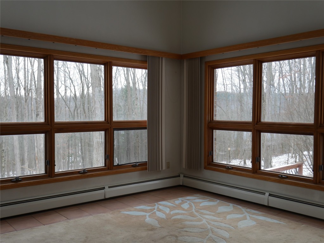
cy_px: 122
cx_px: 162
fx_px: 337
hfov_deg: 51.3
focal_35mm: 36
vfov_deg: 39.7
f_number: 4
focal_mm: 18
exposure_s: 1/125
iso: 200
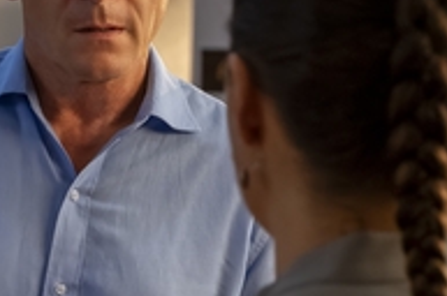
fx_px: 3012
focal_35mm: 243
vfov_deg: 5.6
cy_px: 222
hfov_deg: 8.5
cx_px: 227
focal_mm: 55
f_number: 4.5
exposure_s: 1/125
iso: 1600
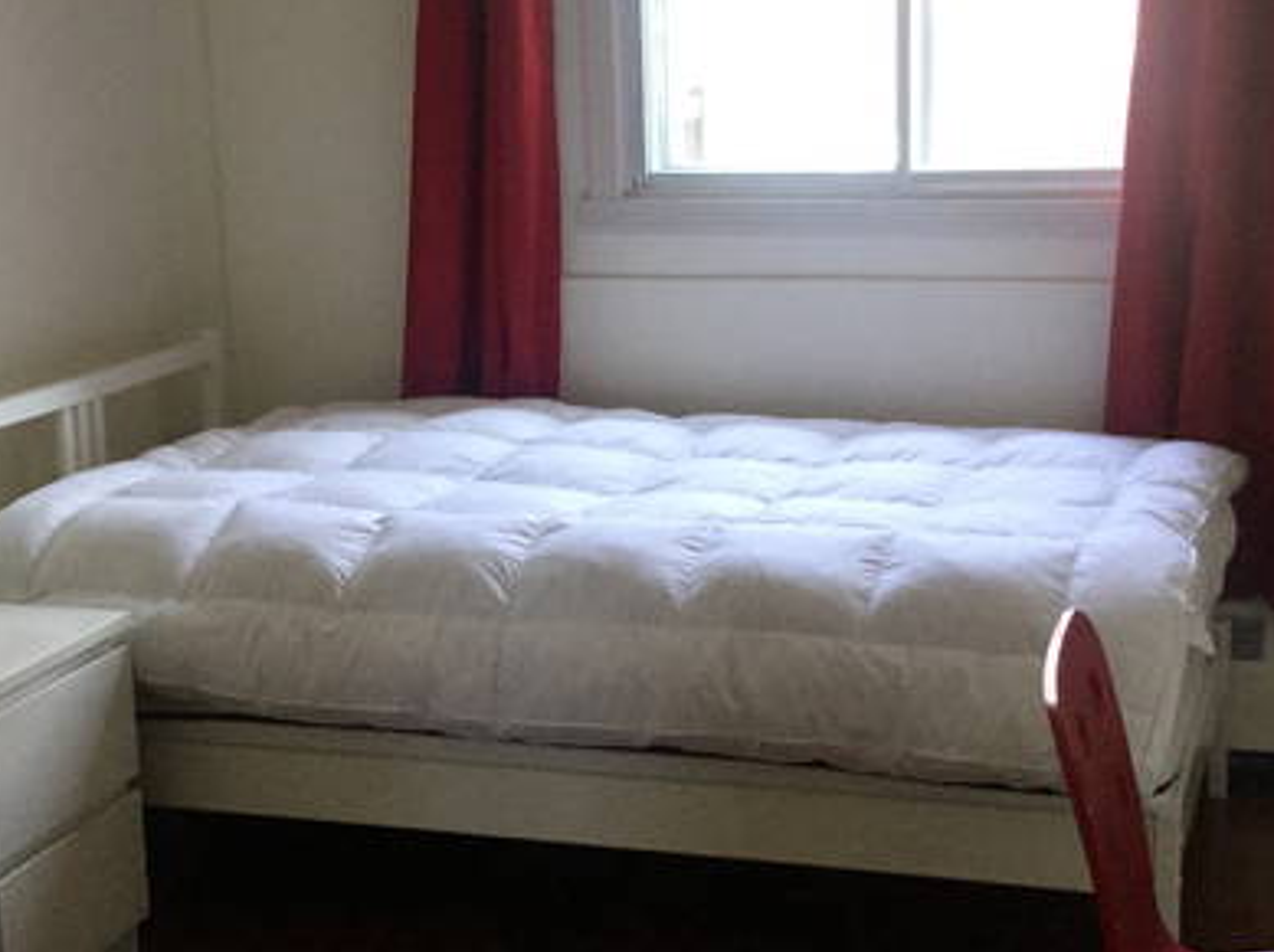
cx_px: 586
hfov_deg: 30.7
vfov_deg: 23.2
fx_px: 2316
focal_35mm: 63
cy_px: 563
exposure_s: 1/30
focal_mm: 3.3
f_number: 2.4
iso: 32
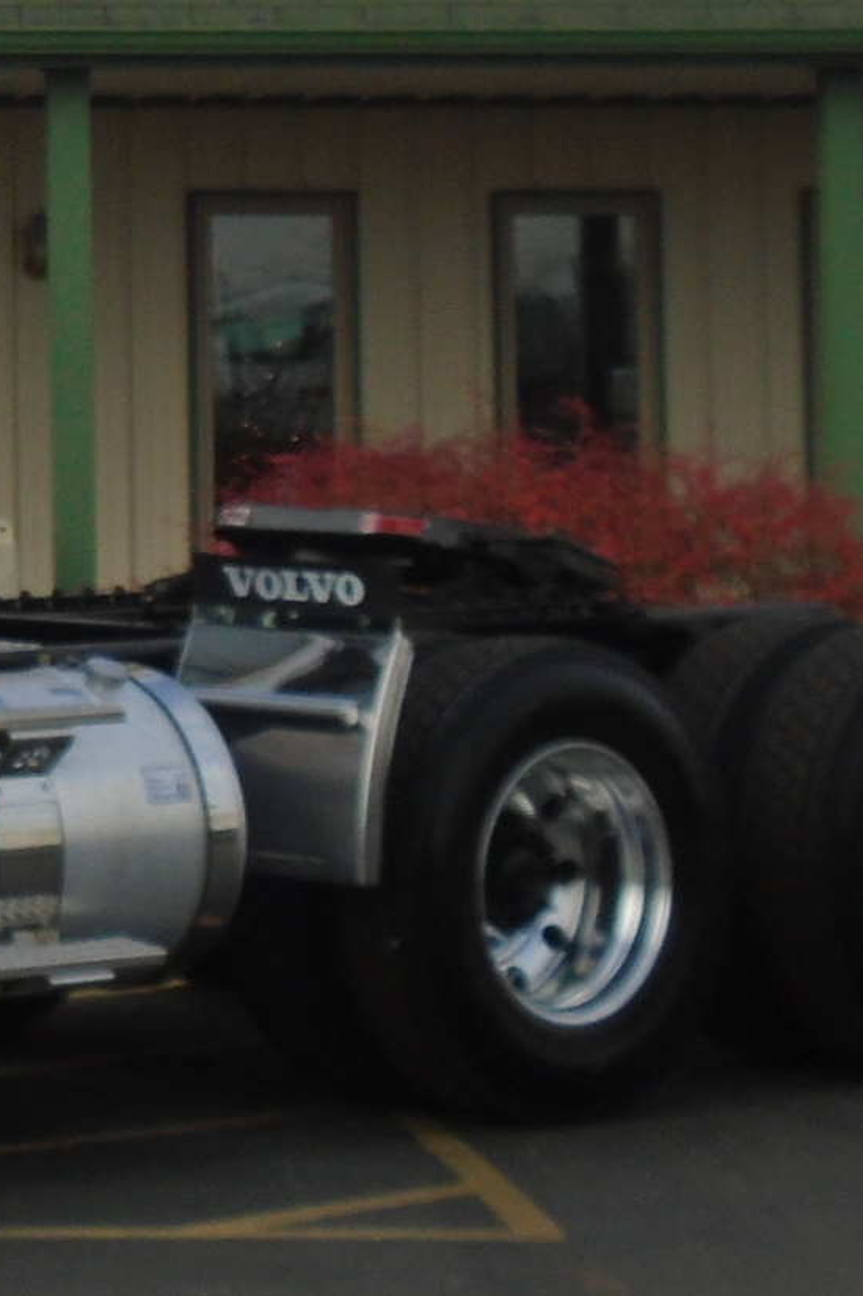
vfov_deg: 12.6
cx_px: -621
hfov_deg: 8.3
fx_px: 5758
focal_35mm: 160
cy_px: -144
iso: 100
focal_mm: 8.7
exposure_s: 1/400
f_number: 4.5
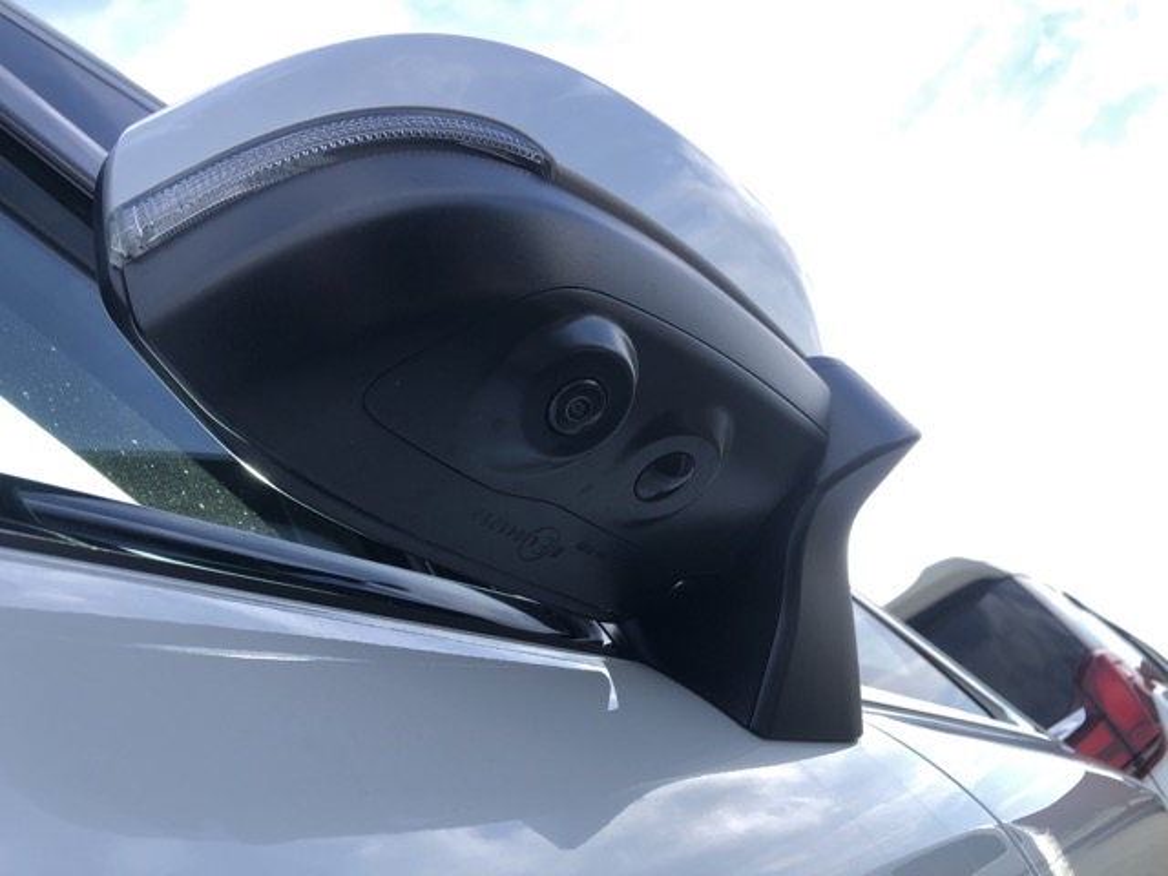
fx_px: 945
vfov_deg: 49.7
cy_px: 438
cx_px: 584
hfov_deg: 63.4
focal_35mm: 28
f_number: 1.8
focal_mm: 3.99
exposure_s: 1/505
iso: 20
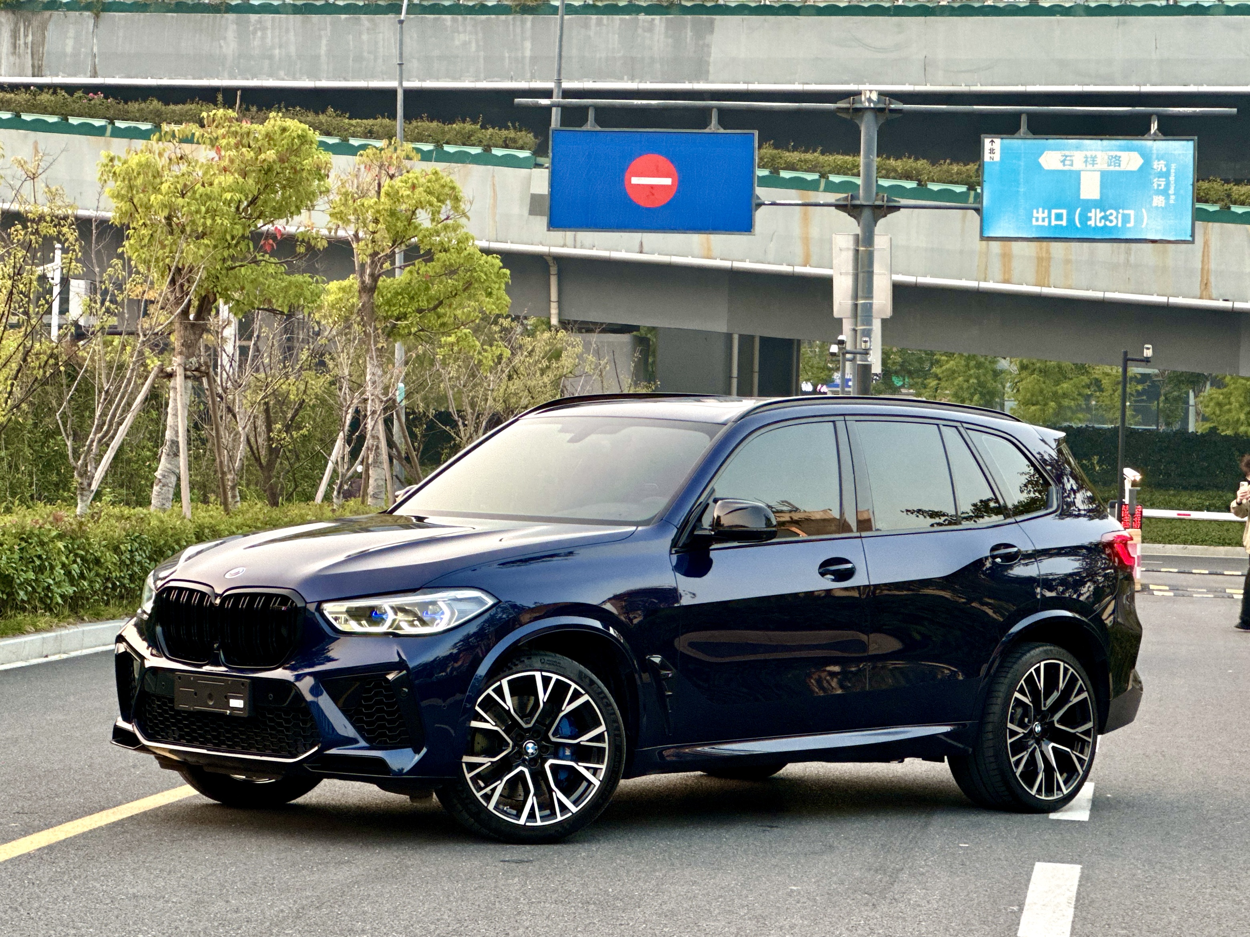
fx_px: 2780
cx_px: 625
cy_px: 468
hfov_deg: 25.3
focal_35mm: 77
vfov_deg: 19.1
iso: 250
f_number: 2.8
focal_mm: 9
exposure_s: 1/100
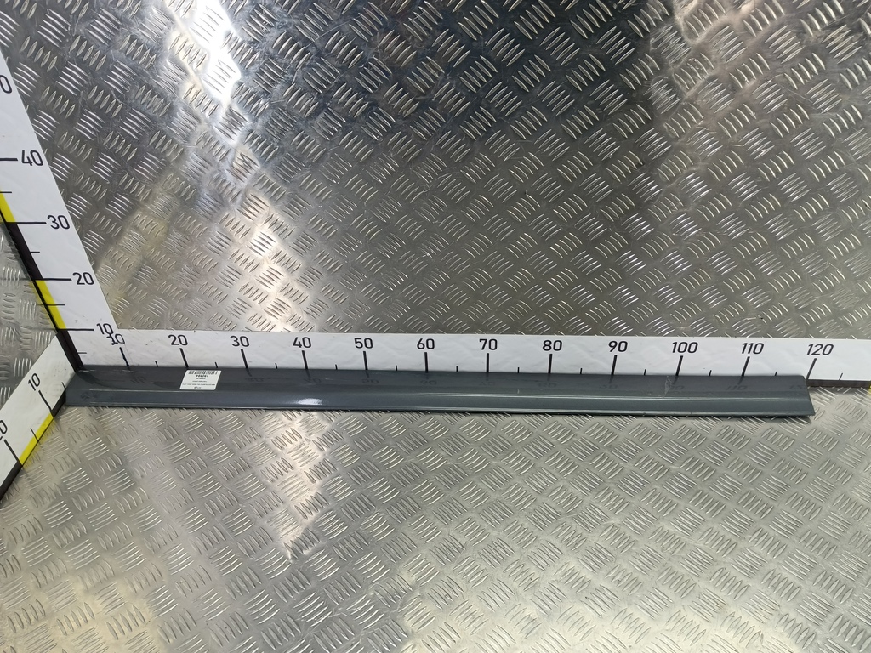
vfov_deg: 58.9
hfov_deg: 73.9
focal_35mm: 23
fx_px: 579
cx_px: 436
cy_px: 326
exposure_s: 1/50
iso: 100
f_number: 1.6
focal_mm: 4.11
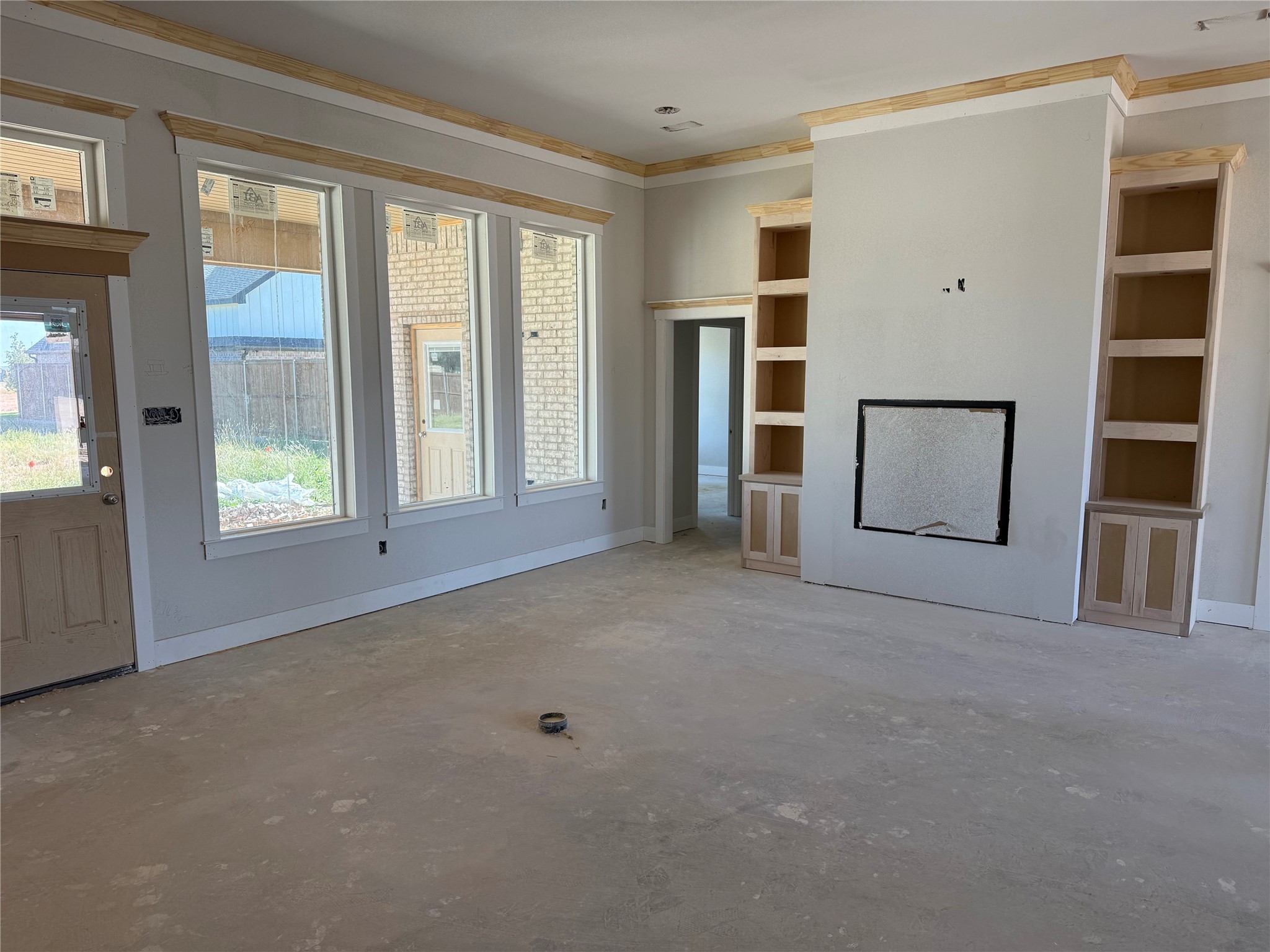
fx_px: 881
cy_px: 476
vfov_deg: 56.8
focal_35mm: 24
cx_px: 635
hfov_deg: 71.6
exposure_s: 1/294
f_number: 1.78
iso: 100
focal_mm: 6.76
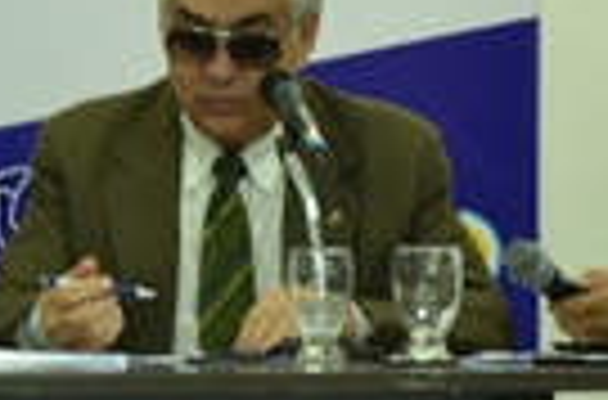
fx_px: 8381
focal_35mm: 498
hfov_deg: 4.1
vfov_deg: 2.7
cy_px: 283
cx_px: -239
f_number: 5.3
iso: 640
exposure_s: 1/25
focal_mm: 70
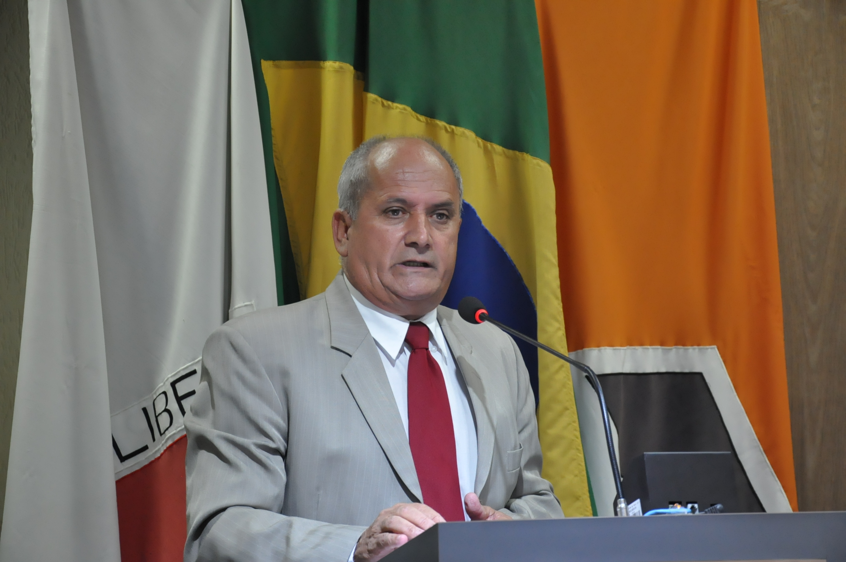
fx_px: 2183
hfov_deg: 21.9
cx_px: 423
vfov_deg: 14.7
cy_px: 281
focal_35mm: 93
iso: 2000
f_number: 5.3
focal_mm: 62
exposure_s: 1/100
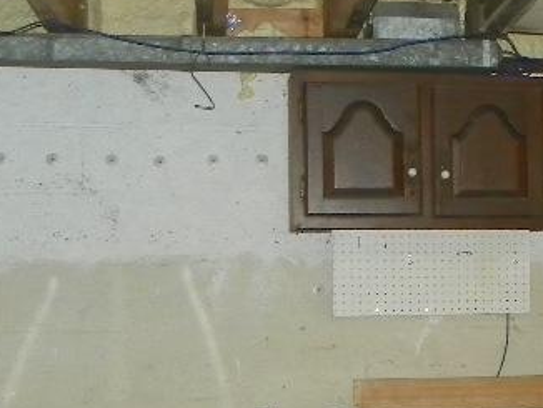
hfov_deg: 17.0
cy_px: 295
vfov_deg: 14.5
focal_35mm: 102
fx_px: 1601
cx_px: 868
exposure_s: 1/30
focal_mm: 4.6
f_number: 2.8
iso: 200
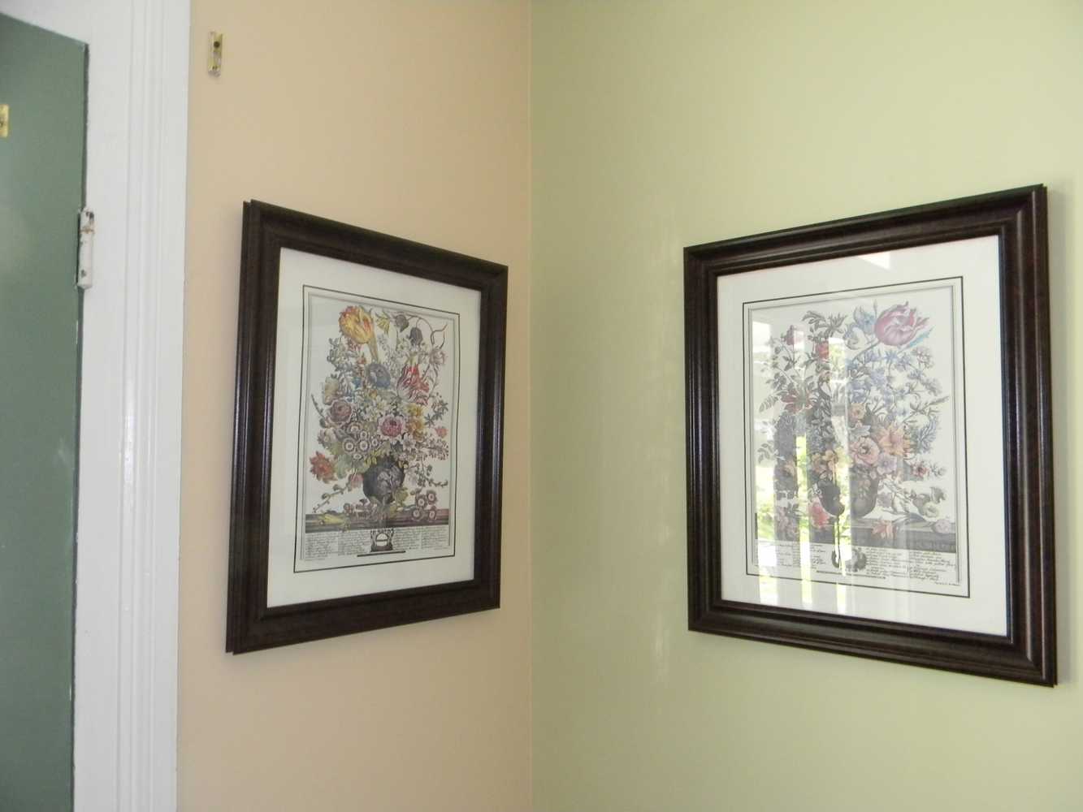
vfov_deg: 49.8
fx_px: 876
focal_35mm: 28
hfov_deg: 63.4
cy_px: 406
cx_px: 542
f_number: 3.5
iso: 400
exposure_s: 1/12.3
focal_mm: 5
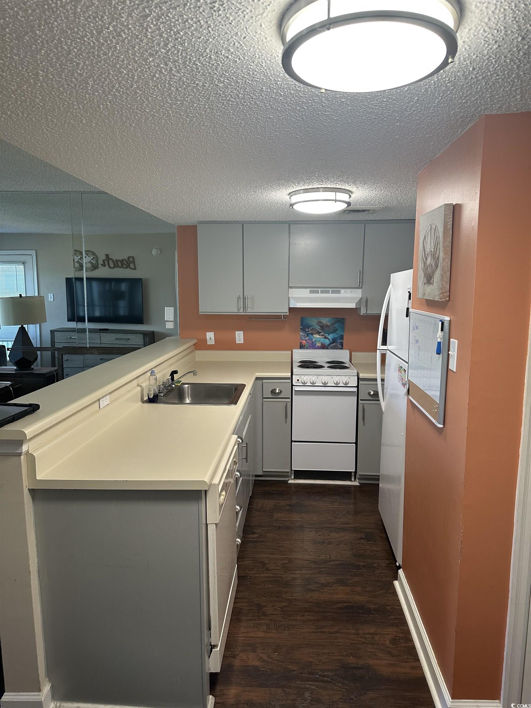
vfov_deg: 71.6
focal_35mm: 24
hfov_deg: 56.8
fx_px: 491
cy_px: 354
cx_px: 266
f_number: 1.78
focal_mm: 6.86
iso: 160
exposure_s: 1/120
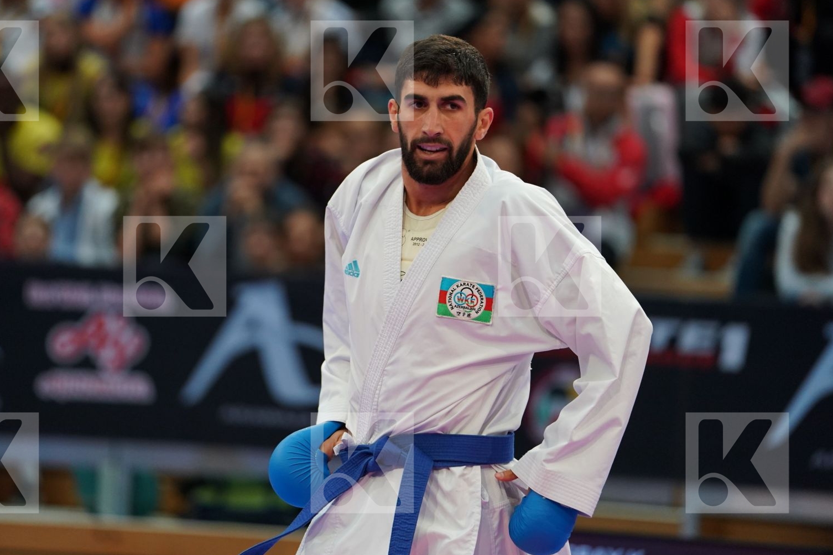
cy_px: 266
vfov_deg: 5.7
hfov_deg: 8.6
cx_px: 362
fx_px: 5530
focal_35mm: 239
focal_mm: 200
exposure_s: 1/1000
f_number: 2.8
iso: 2000
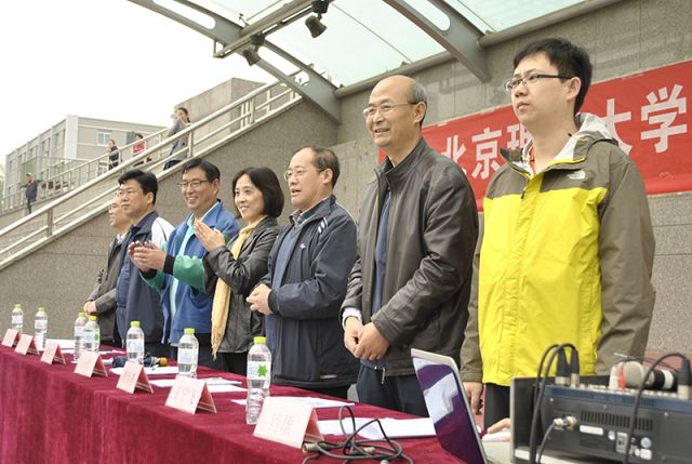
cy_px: 232
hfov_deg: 41.1
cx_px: 346
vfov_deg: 28.2
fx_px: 924
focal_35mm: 48
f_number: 4.8
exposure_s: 1/160
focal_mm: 32
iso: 200
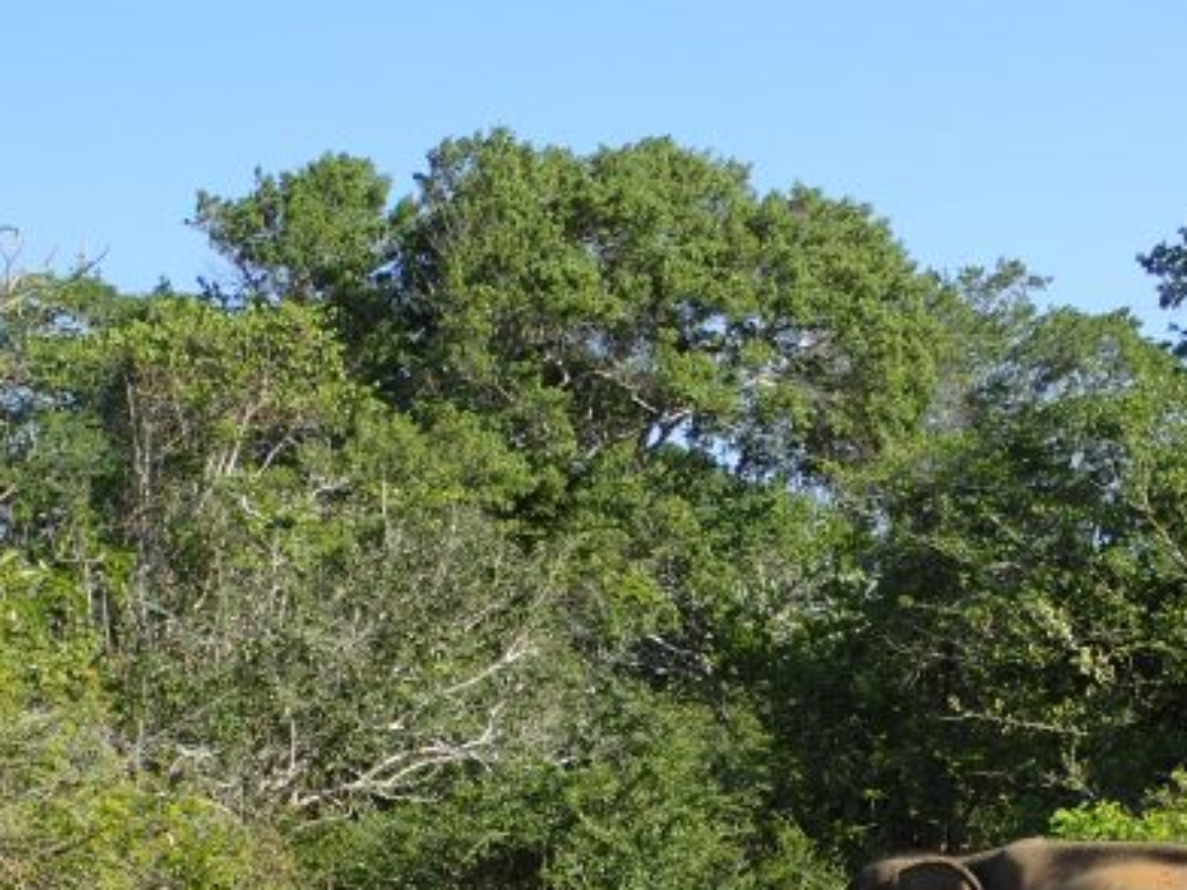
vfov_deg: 16.5
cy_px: 847
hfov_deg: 22.3
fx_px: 3017
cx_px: 622
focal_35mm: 88
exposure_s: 1/500
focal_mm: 7.86
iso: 100
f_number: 4
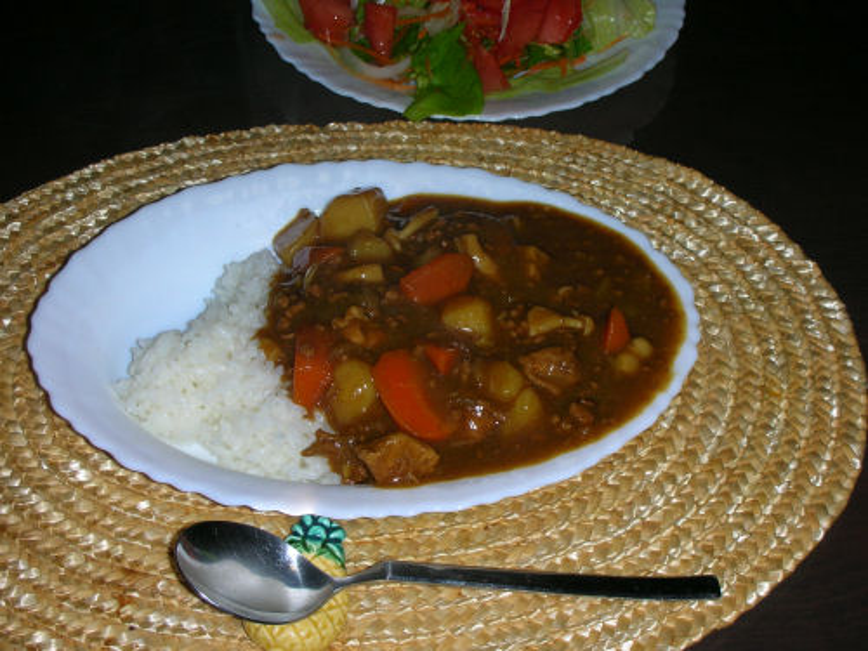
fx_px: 1530
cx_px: 434
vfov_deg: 24.0
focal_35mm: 61
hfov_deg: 31.7
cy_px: 326
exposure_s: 1/120
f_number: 4
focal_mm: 10.1
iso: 50
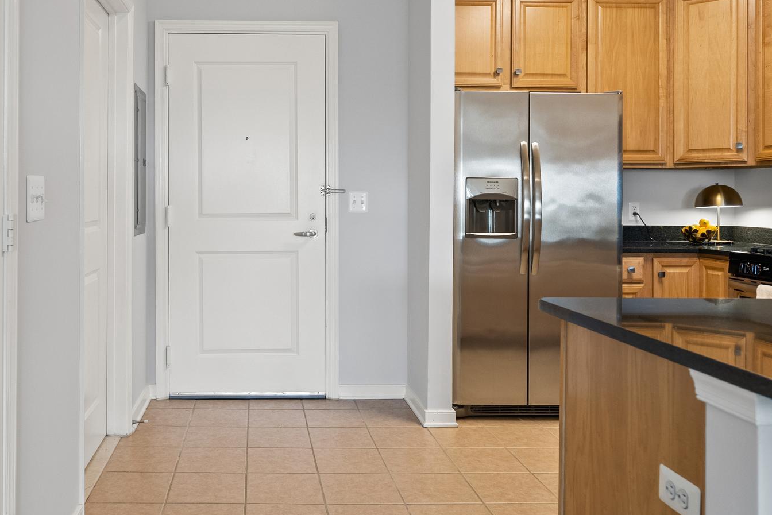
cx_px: 264
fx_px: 703
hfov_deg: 56.5
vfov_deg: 40.1
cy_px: 206
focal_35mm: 33
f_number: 5
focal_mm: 21.5
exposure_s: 1/25
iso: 800
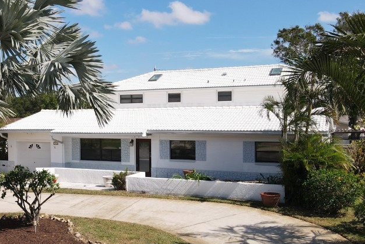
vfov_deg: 32.7
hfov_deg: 46.6
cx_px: 121
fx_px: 416
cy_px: 128
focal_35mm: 41
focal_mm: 4.5
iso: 100
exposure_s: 1/800
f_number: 2.8
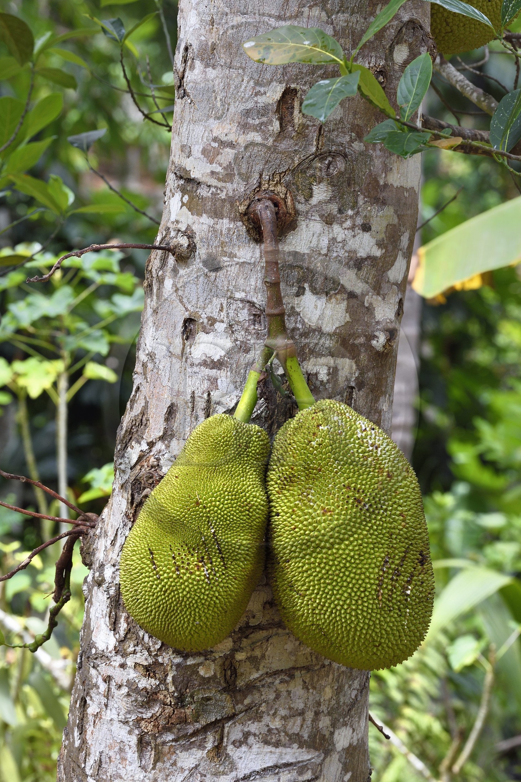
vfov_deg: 9.8
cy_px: 404
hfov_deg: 6.5
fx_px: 4559
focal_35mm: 210
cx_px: 261
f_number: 10
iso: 800
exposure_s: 1/160
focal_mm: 200
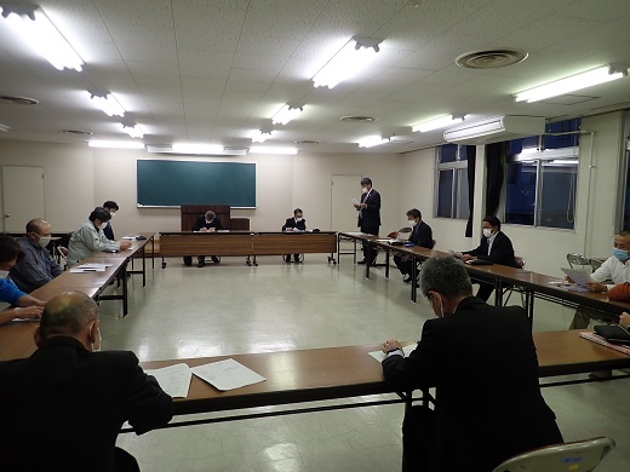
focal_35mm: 25
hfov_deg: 69.4
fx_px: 455
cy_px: 236
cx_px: 315
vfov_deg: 54.9
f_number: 2
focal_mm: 4.5
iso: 125
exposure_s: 1/60
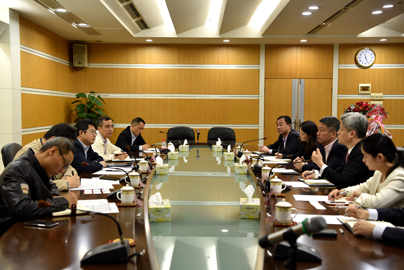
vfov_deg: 29.3
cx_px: 202
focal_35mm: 46
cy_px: 135
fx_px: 516
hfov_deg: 42.7
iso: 640
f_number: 4
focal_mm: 46
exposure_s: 1/60
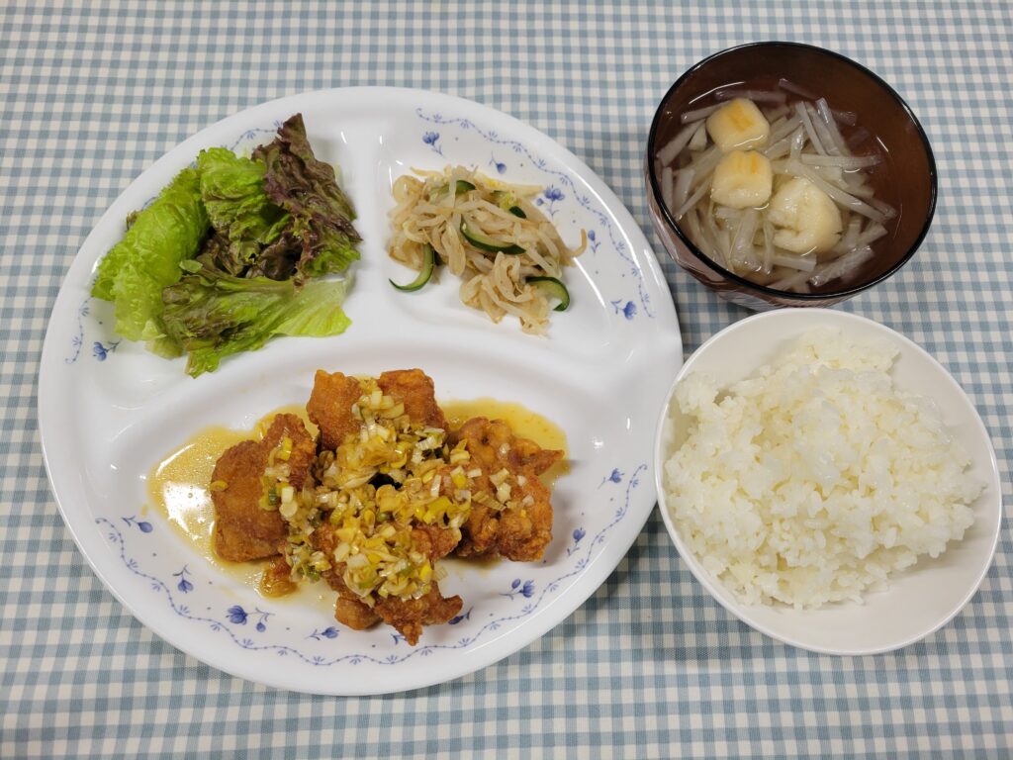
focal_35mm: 26
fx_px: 761
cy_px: 380
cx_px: 506
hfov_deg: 67.3
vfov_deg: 53.1
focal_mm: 5.4
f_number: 1.8
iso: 160
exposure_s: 1/101
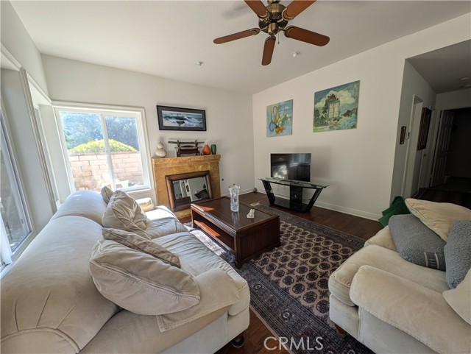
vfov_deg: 94.6
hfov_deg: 110.5
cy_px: 177
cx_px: 236
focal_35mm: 12
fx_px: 163
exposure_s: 1/152
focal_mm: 2.23
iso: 37
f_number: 1.95
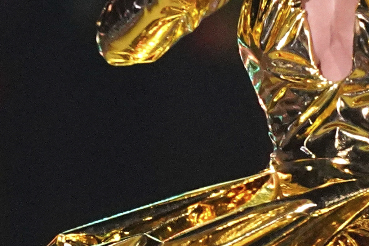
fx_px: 36031
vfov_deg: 0.4
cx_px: 479
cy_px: 304
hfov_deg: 0.6
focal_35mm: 3515
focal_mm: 600
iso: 6400
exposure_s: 1/400
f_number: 4
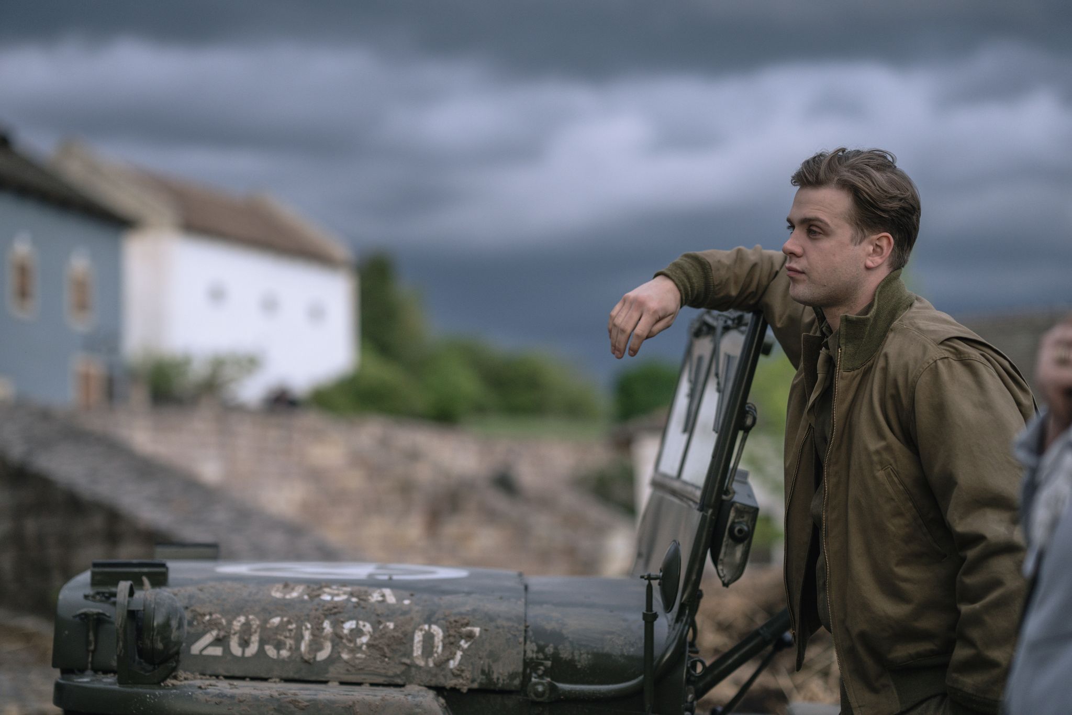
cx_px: 536
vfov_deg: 16.1
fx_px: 2531
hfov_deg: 23.9
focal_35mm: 85
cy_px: 358
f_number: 2
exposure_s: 1/3200
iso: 320
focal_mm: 85
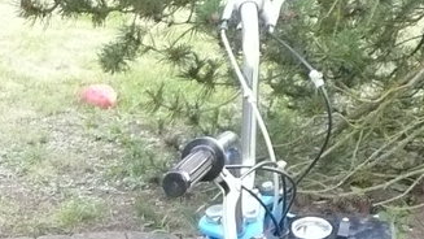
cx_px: -84
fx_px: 1383
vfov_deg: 9.3
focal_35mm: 123
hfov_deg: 16.7
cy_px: 446
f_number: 3.3
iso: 400
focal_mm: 4.6
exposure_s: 1/60
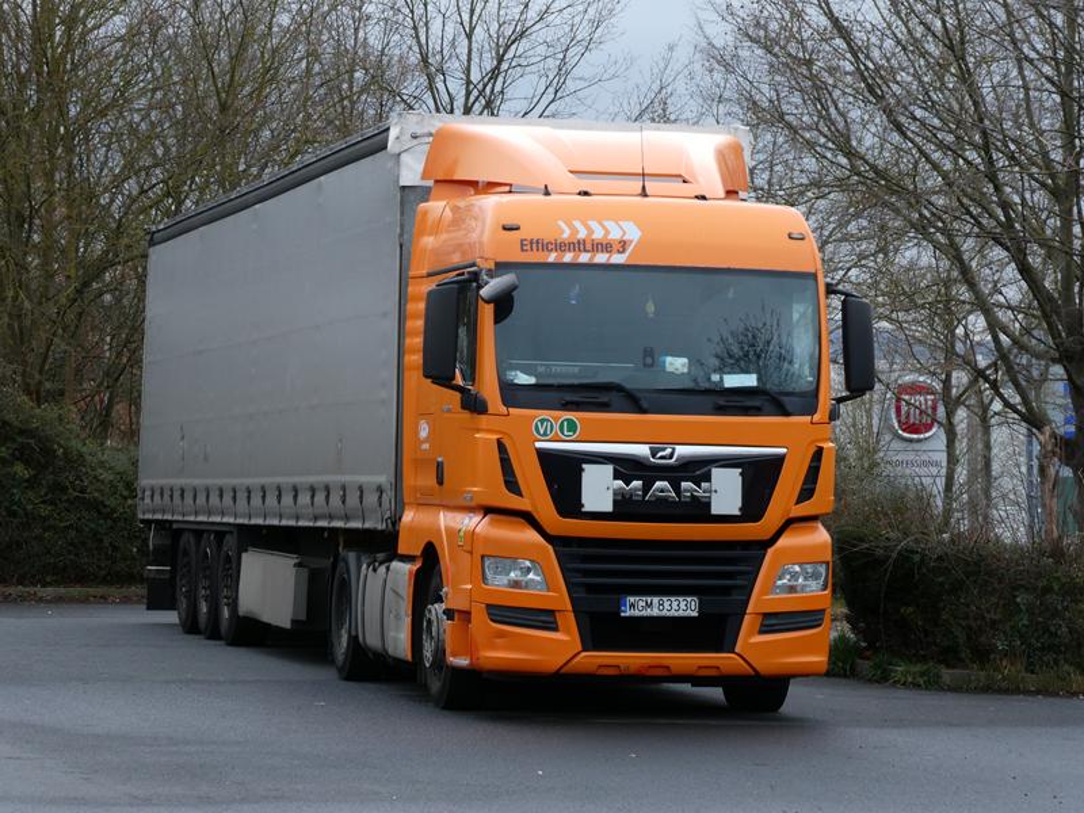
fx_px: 4228
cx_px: 542
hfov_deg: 14.6
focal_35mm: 135
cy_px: 406
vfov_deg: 11.0
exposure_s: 1/80
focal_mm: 24.2
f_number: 5.3
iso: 125
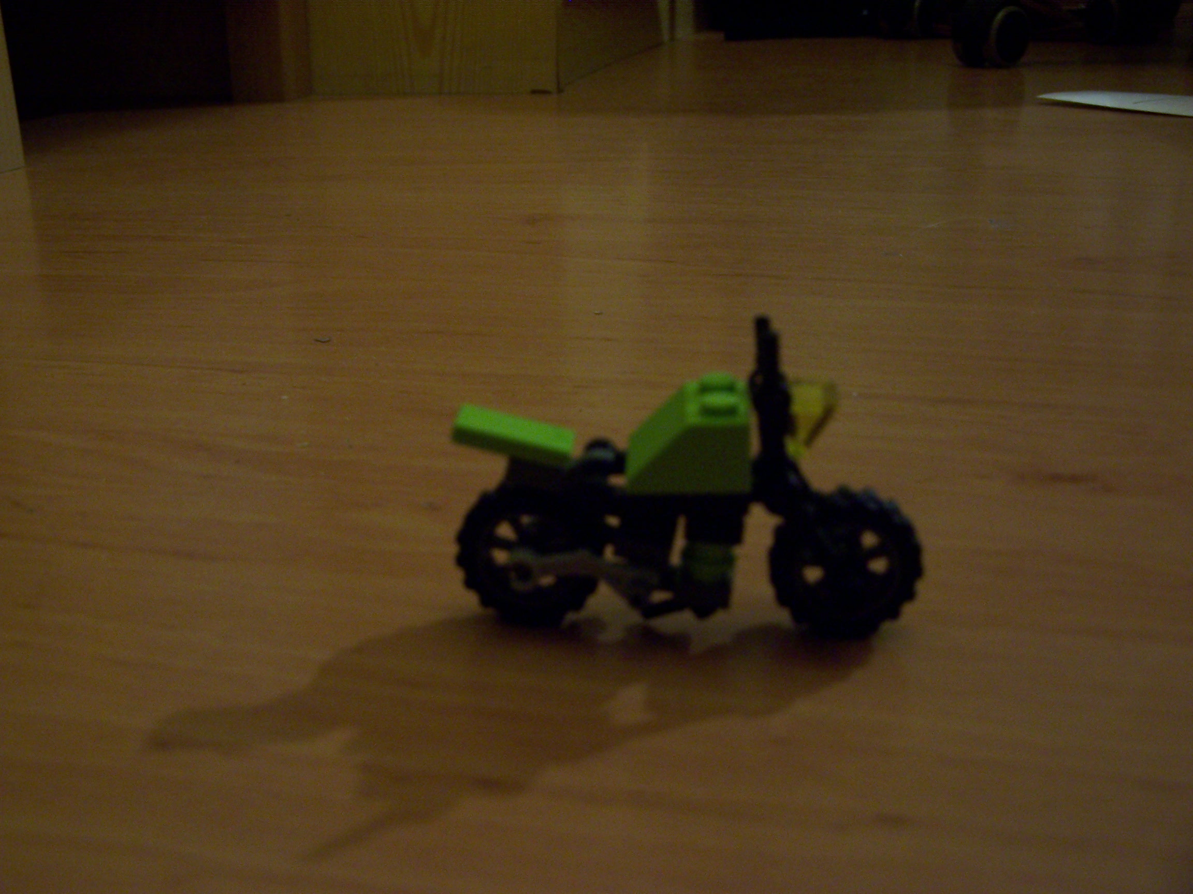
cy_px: 447
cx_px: 596
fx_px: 1310
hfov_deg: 49.0
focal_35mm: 38
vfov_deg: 37.7
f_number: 2.8
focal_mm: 6.3
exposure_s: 1/8
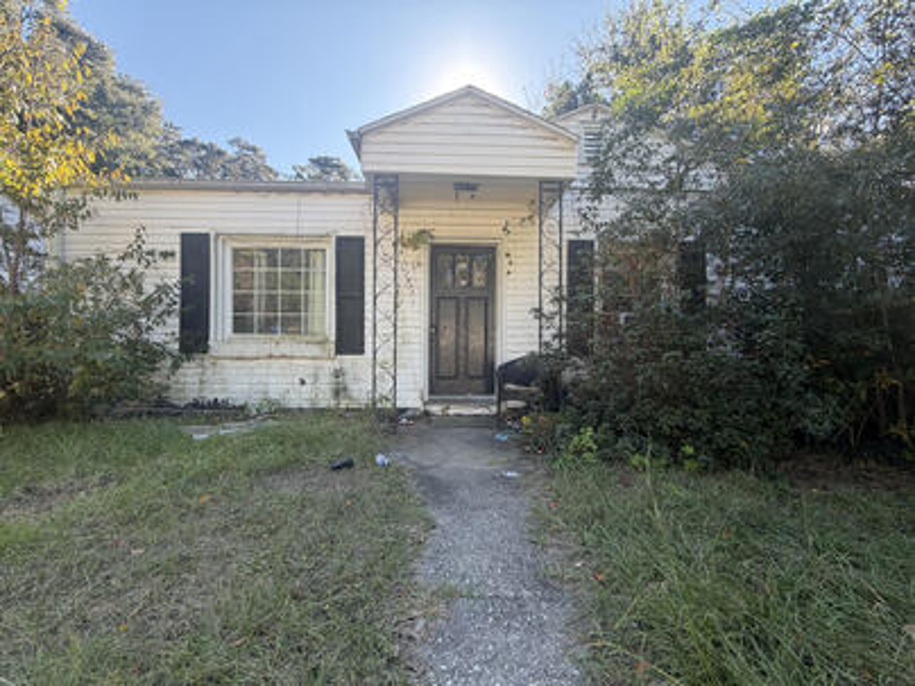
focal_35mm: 14
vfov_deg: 85.7
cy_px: 343
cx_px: 458
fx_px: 370
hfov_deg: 102.1
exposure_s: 1/220
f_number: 2.2
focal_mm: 2.22
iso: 50
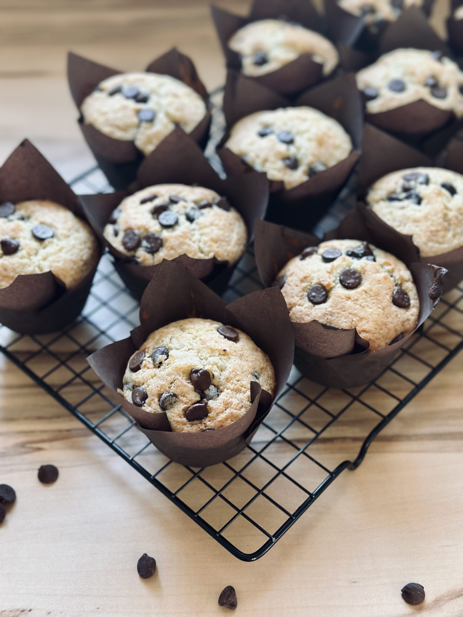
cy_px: 308
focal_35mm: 48
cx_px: 232
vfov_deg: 39.7
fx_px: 856
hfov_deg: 30.3
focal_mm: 6.86
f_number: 1.78
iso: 200
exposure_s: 1/60
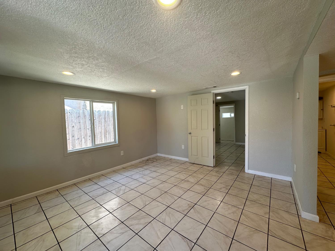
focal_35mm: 14
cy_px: 126
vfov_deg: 85.7
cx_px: 168
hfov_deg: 102.1
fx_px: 135
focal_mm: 2.22
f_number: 2.2
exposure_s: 1/120
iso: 64
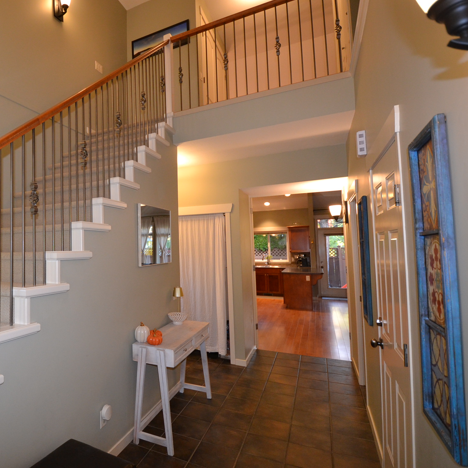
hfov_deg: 69.9
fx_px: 306
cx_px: 117
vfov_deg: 74.8
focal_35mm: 20
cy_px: 227
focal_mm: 10
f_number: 3.5
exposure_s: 1/60
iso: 800
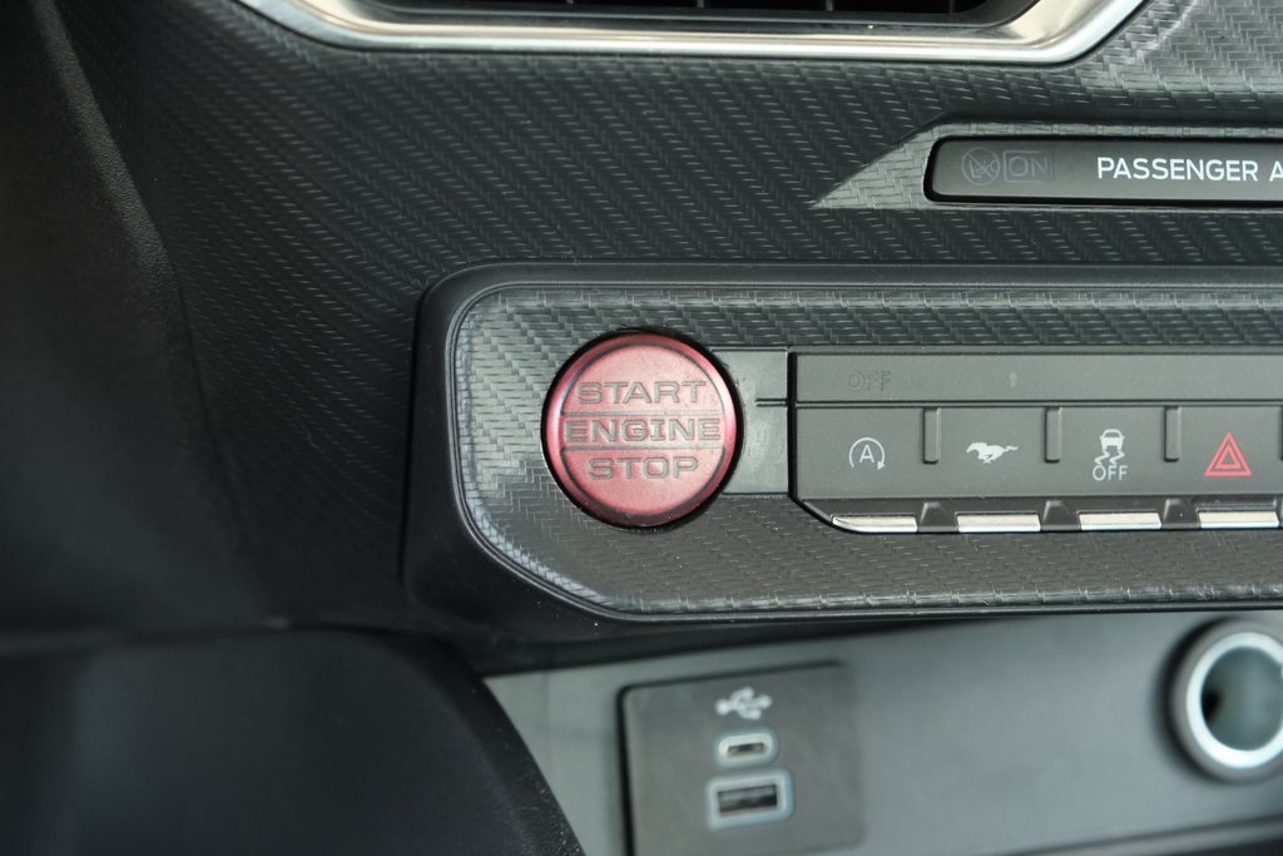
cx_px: 642
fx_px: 2174
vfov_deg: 22.3
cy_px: 428
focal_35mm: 61
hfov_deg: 32.9
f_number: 5
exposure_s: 1/180
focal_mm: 40.7
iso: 3200
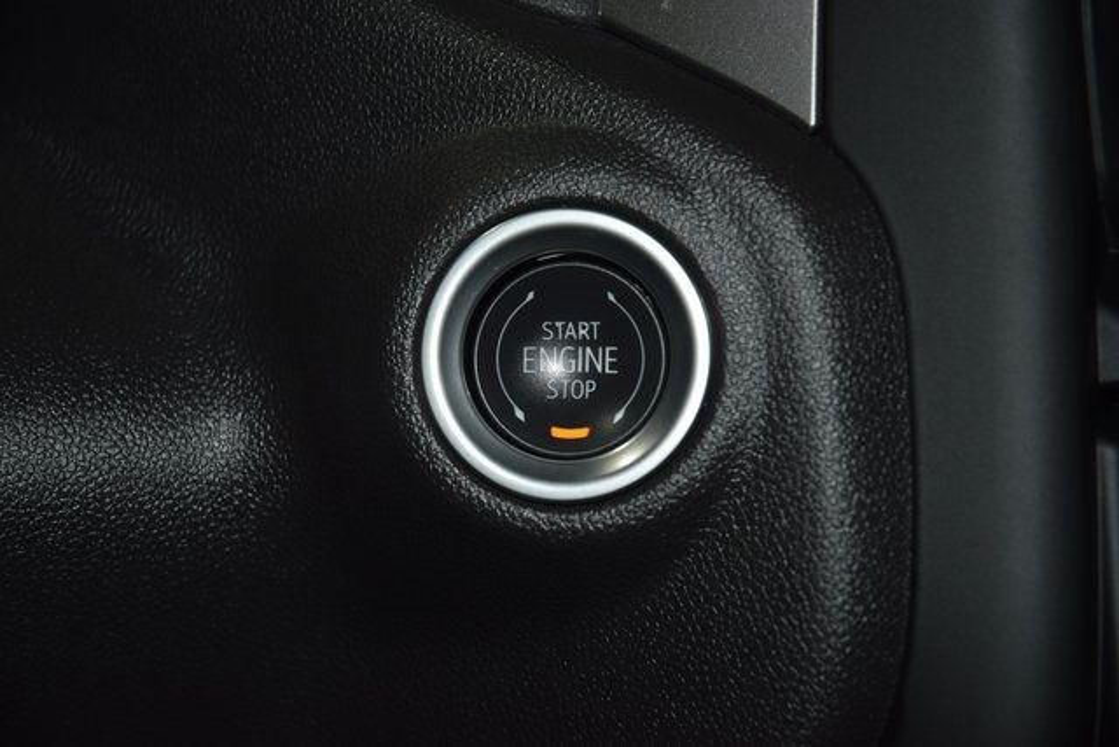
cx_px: 560
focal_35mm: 105
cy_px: 374
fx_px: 3264
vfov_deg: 13.0
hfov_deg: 19.5
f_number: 4.5
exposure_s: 1/60
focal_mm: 70
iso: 450
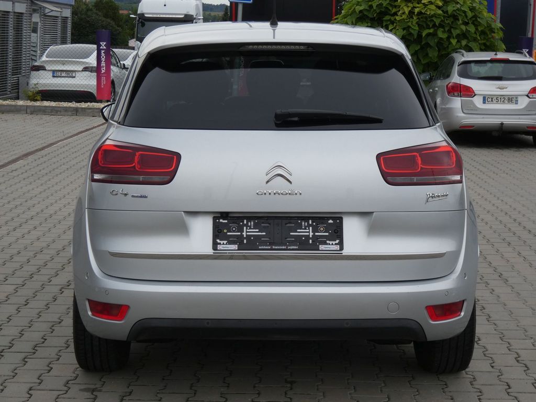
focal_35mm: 70
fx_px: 1084
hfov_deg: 27.8
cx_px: 268
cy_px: 201
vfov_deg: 21.0
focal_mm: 12.5
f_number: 5.6
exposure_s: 1/250
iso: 80
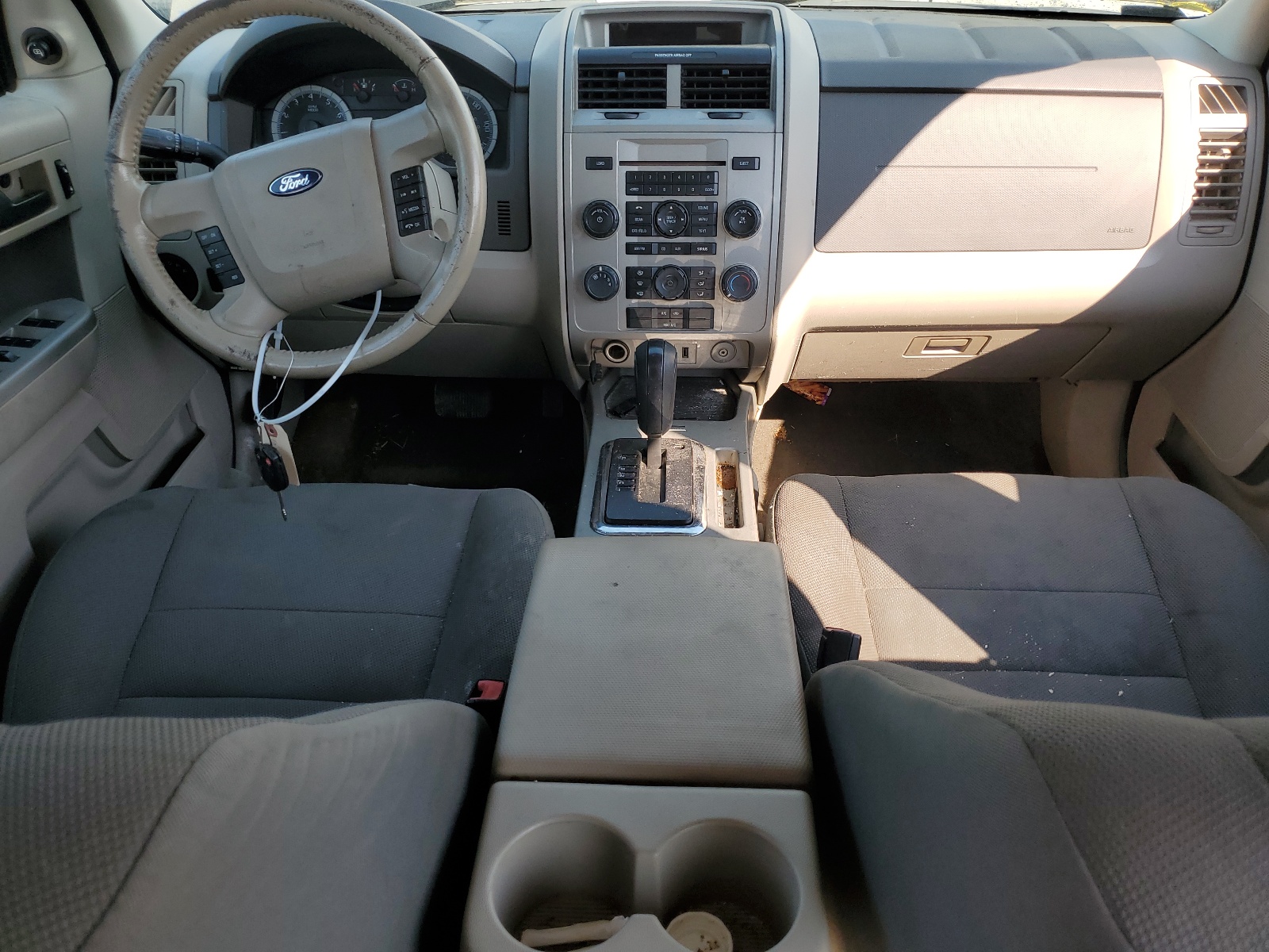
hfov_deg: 67.3
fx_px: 953
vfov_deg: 53.1
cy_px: 476
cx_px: 634
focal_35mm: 26
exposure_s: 1/588
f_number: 1.5
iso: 50
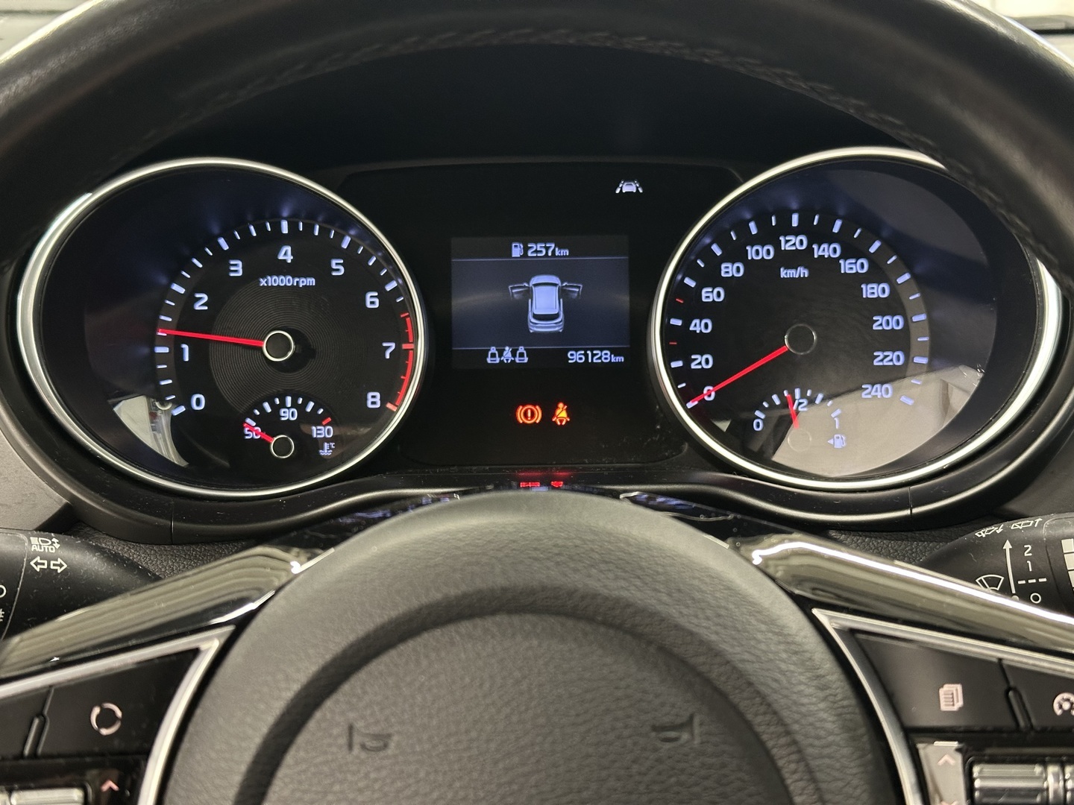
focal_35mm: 48
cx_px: 537
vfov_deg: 30.3
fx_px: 1489
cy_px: 402
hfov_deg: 39.7
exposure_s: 1/33
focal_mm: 6.86
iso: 320
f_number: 1.78
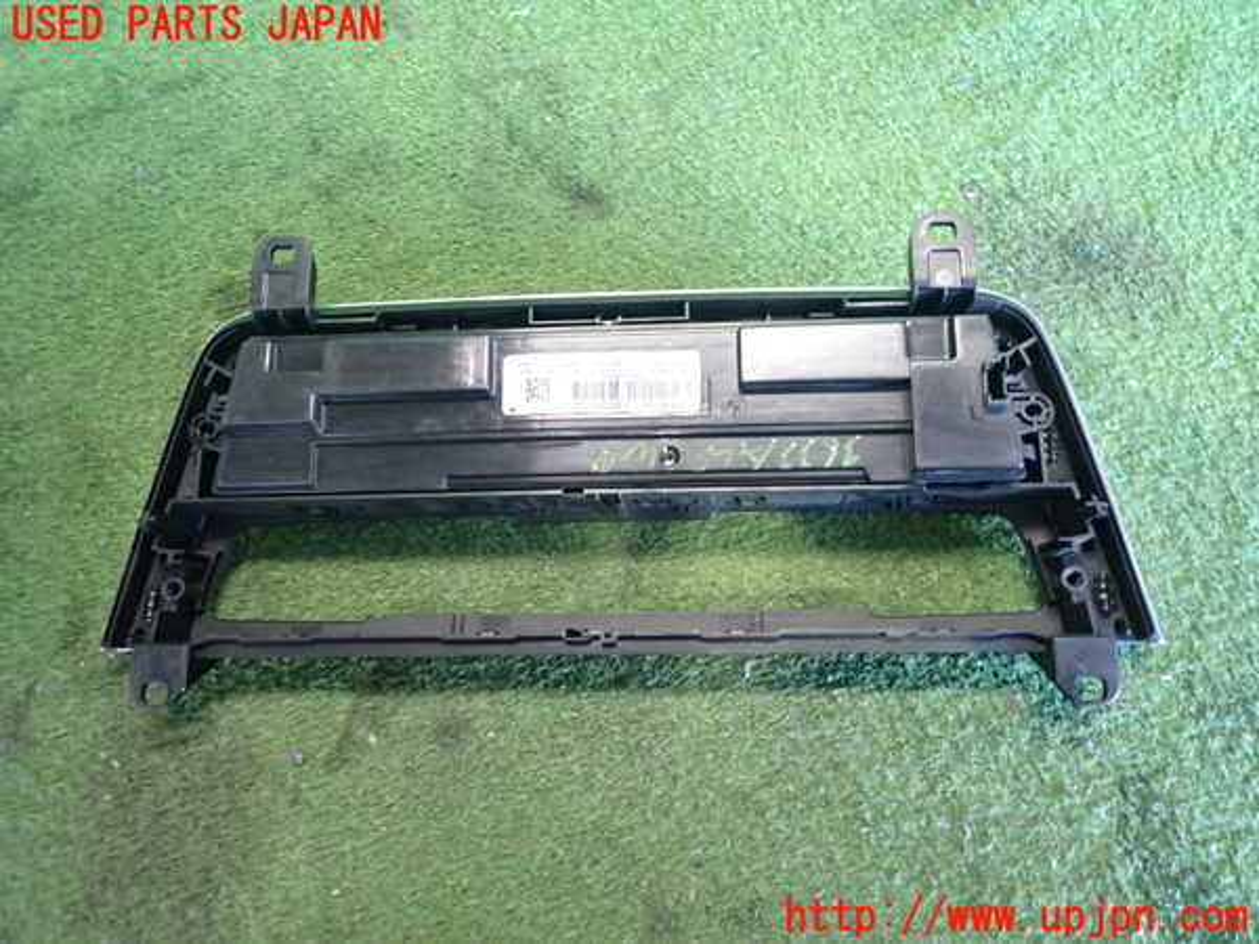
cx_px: 630
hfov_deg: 69.4
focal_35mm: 25
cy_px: 472
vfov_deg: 54.9
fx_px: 909
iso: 400
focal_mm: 4.5
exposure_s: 1/30
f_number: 2
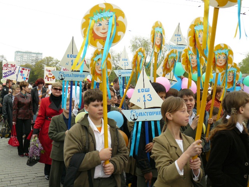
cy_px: 94
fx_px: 259
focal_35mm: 36
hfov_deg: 51.4
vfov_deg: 39.7
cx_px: 124
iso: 100
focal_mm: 6
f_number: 4
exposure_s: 1/100
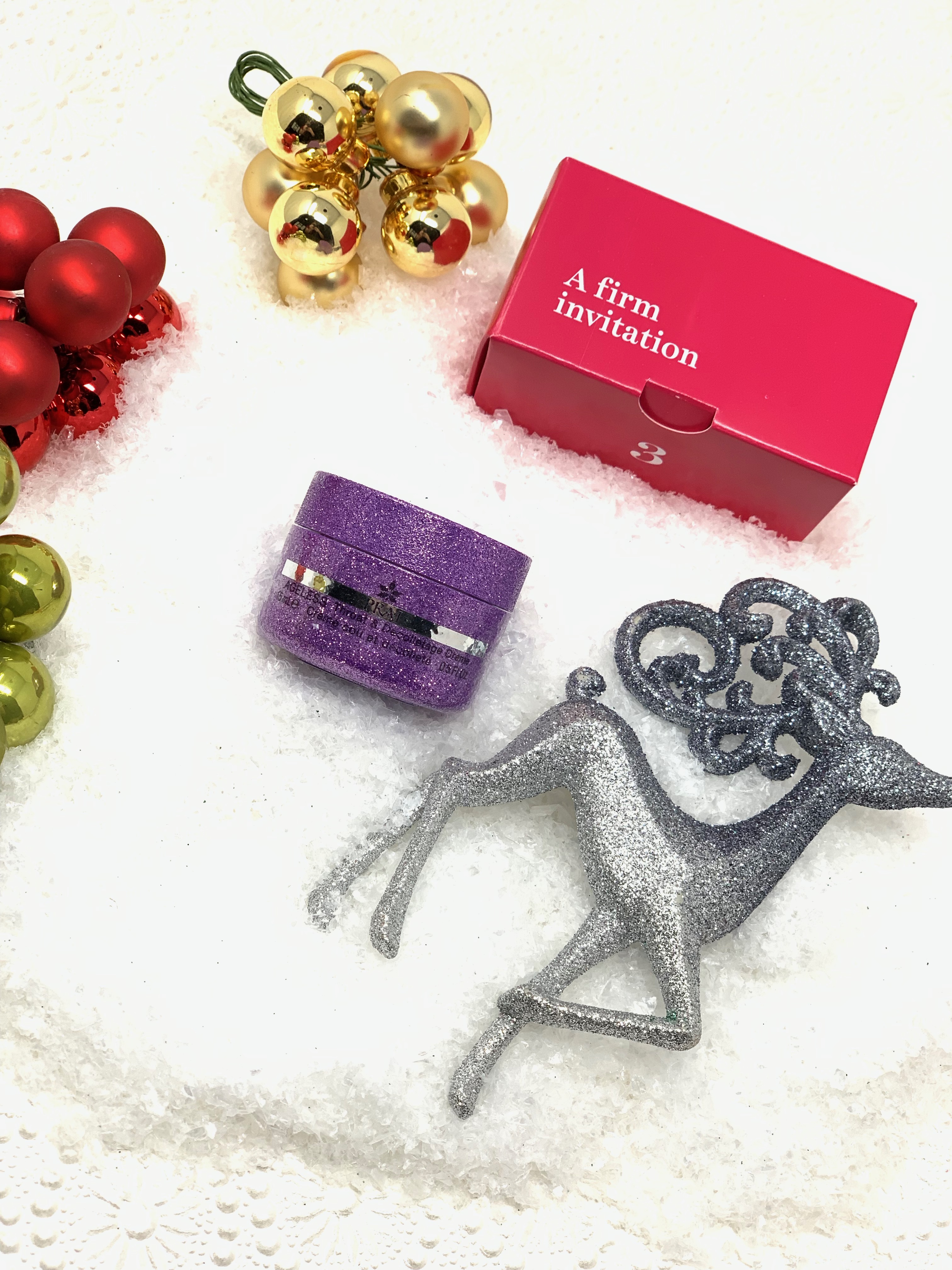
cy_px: 635
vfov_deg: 36.8
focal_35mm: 52
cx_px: 476
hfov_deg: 28.0
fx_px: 1907
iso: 50
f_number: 2.4
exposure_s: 1/122
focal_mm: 6
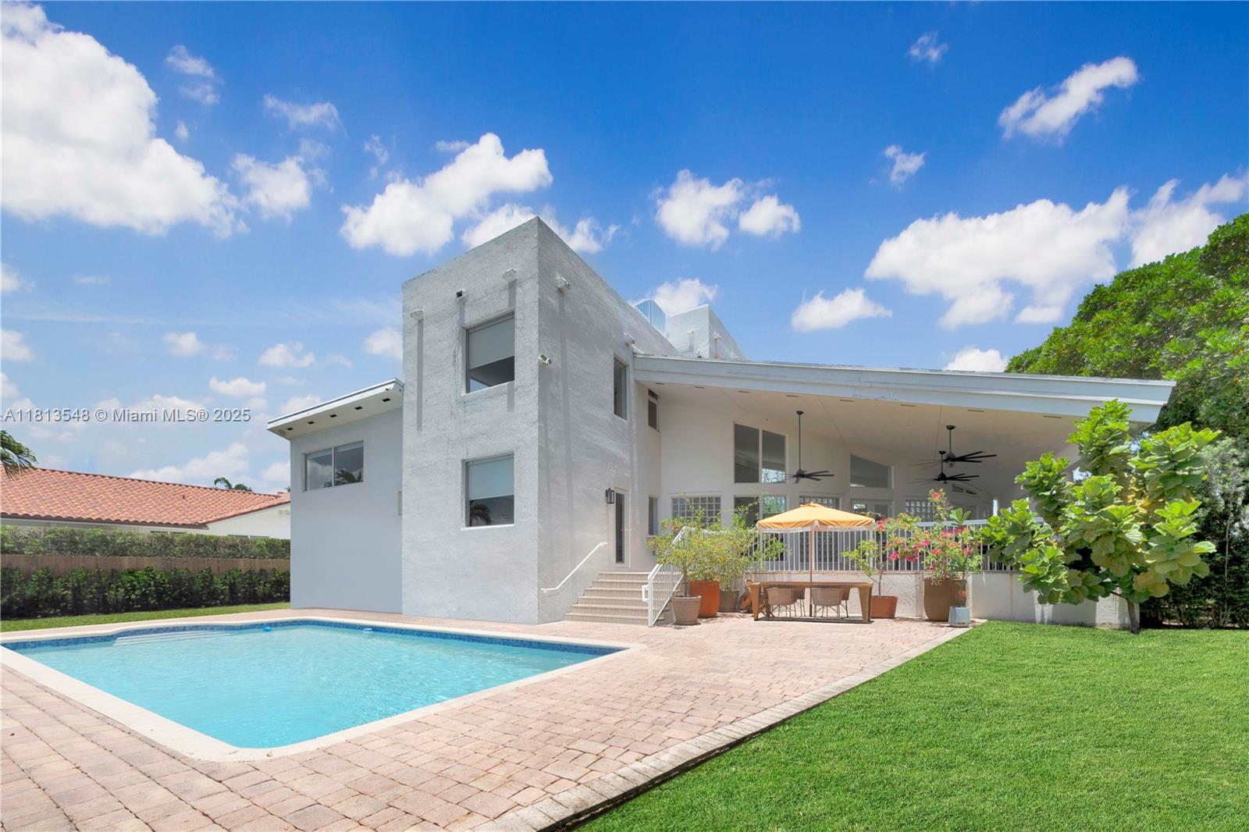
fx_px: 416
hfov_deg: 112.6
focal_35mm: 12
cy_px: 416
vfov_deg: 90.0
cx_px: 624
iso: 50
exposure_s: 1/80
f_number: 11
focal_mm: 12
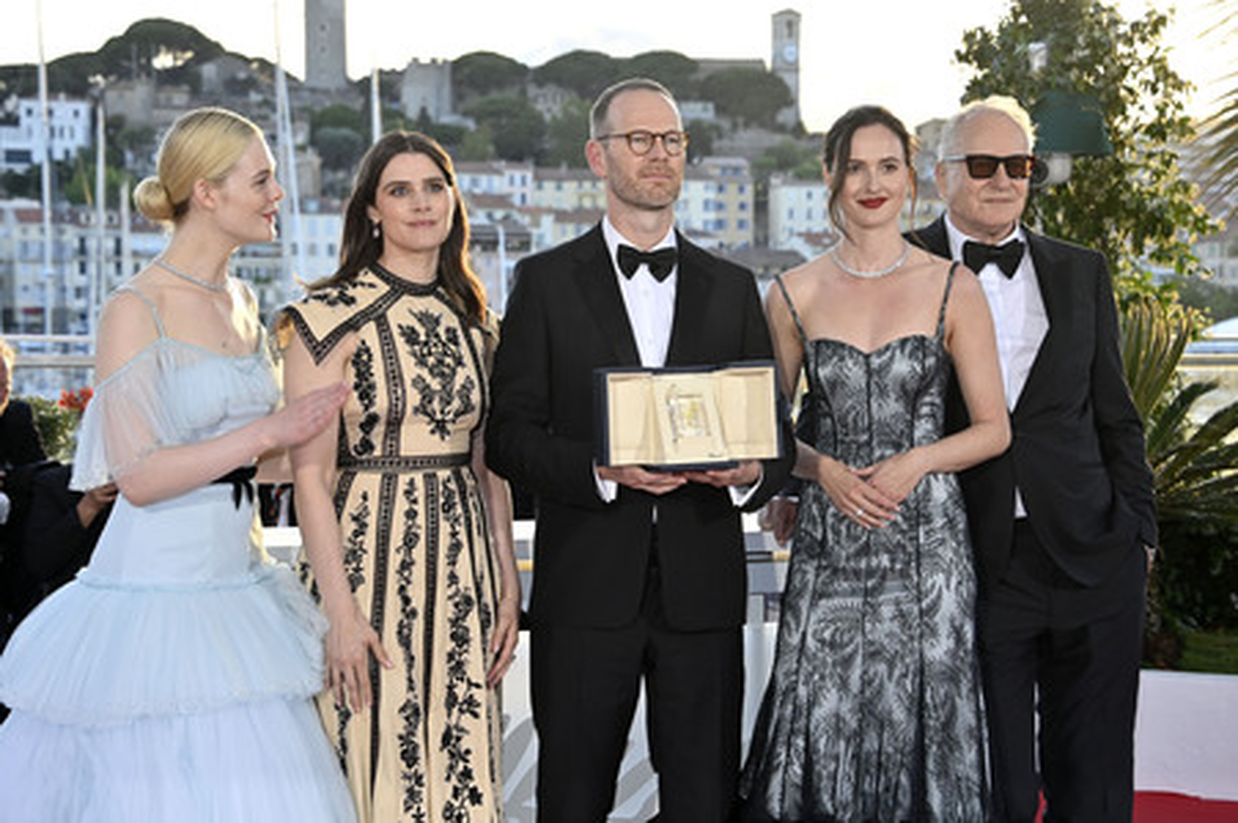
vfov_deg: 16.6
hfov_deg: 24.8
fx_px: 2818
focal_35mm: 82
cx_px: 619
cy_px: 412
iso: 800
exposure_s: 1/250
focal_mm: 82
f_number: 6.3
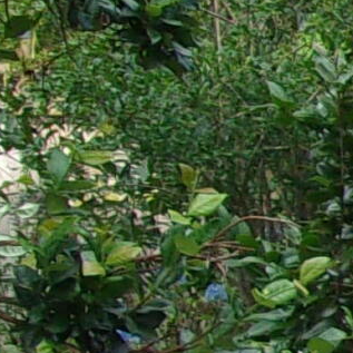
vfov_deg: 7.7
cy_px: 257
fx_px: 2607
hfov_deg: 6.7
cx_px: 1229
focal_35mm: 226
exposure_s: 1/170
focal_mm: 4.9
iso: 80
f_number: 3
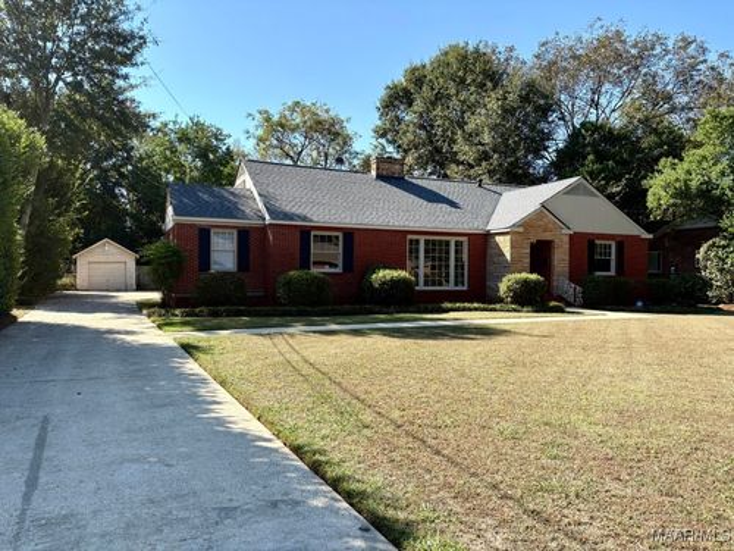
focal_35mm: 26
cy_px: 276
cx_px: 367
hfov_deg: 67.3
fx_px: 551
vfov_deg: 53.1
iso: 50
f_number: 1.6
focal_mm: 5.96
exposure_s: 1/1751
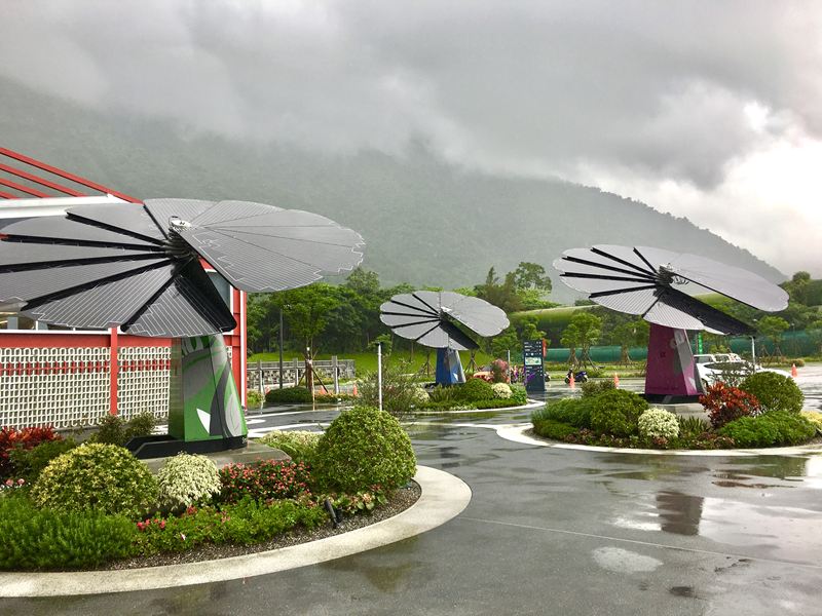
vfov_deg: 48.2
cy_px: 308
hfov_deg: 61.7
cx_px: 411
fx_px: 689
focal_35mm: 29
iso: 25
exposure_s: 1/388
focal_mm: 4.15
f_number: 2.2
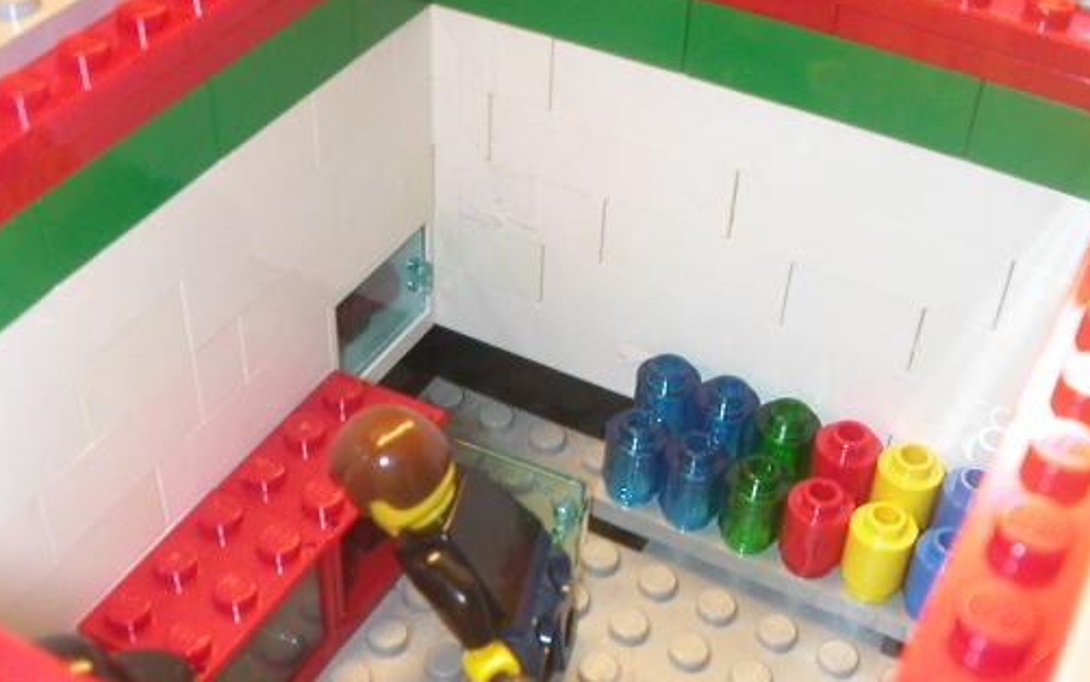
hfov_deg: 40.3
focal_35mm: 50
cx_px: 510
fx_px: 1486
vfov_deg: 25.5
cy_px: 508
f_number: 4.5
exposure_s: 1/14.9
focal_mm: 5.6
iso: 200
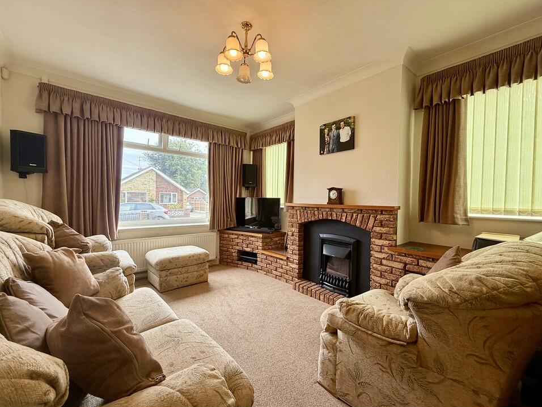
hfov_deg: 98.1
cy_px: 206
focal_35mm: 15
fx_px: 235
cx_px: 281
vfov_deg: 81.7
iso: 80
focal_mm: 2.22
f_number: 2.2
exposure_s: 1/100
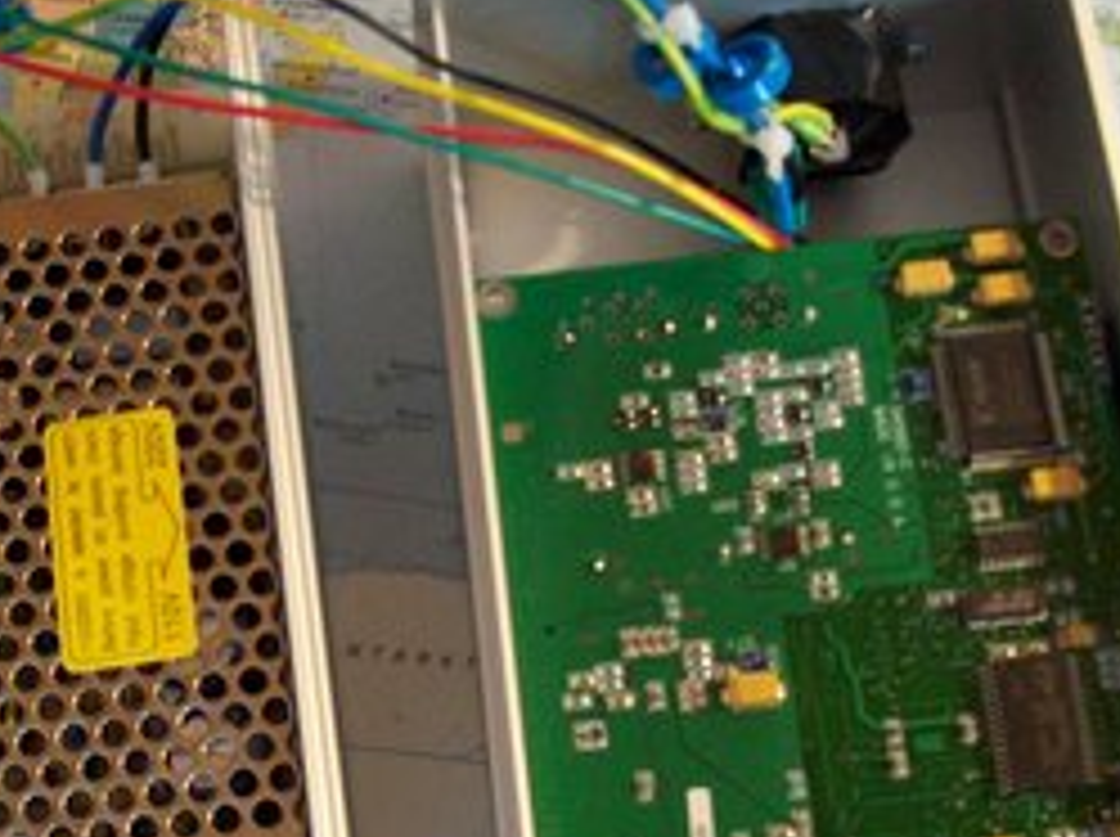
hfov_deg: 26.3
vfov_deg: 19.8
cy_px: 547
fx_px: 2391
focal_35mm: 74
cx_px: 430
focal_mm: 6
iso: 193
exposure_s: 1/8
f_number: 2.7
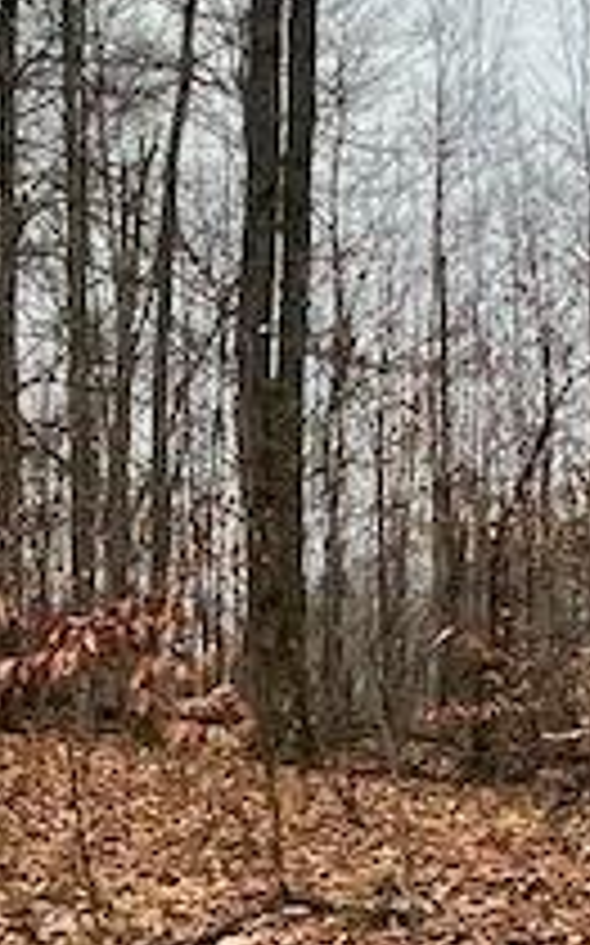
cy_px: 666
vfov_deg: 24.5
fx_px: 2164
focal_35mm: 84
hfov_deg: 14.5
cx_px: -297
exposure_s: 1/99
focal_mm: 1.57
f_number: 1.8
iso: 160
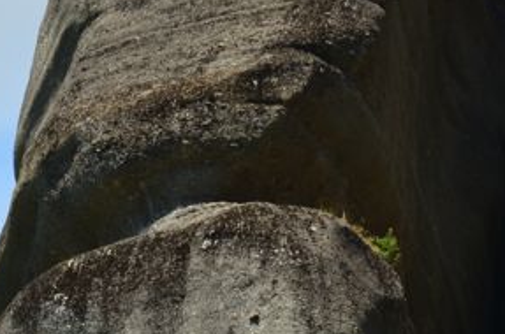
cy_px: 195
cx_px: -51
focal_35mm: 374
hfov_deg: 5.5
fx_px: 5235
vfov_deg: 3.7
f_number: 9
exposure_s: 1/320
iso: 100
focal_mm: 112
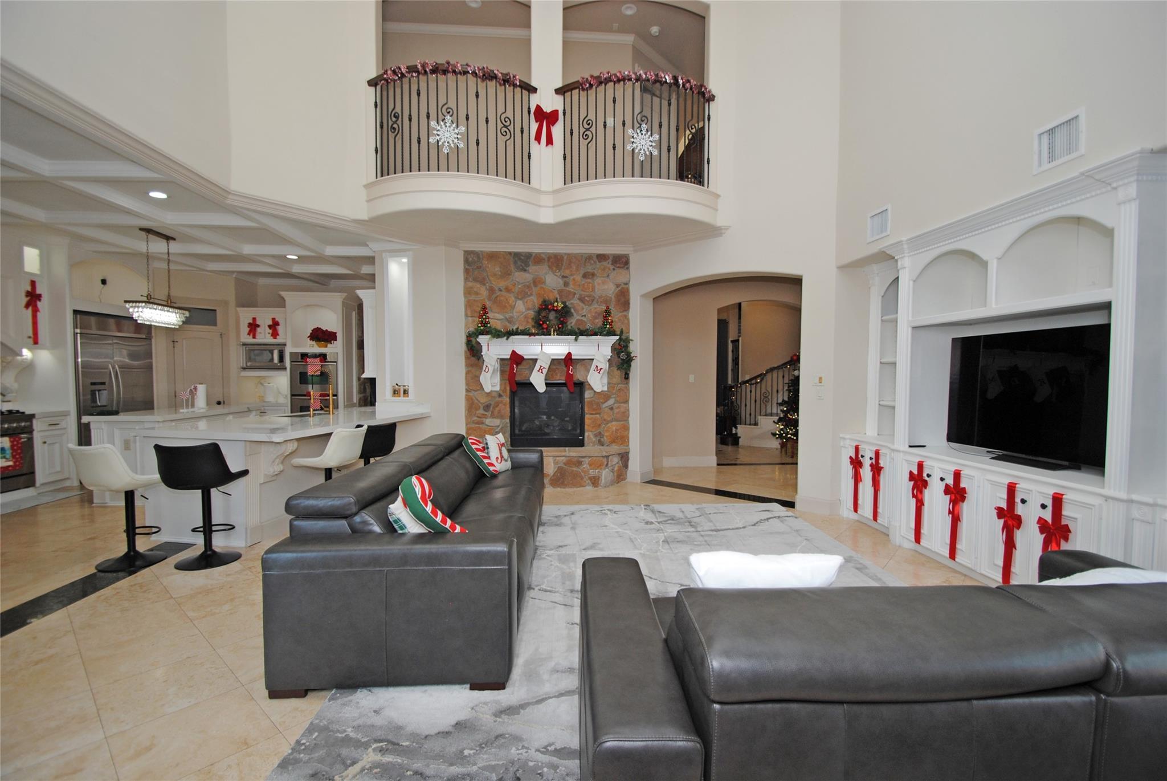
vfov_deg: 77.5
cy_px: 390
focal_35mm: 15
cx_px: 584
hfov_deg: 100.3
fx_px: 487
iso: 200
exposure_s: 1/60
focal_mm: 10
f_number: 4
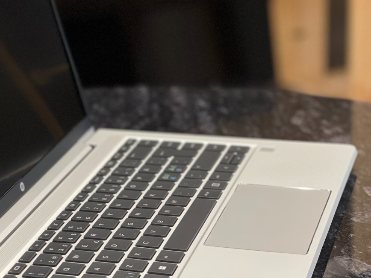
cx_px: 81
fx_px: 1265
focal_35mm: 118
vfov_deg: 12.6
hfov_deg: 16.6
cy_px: 113
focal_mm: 7.5
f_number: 2.2
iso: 250
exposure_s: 1/75
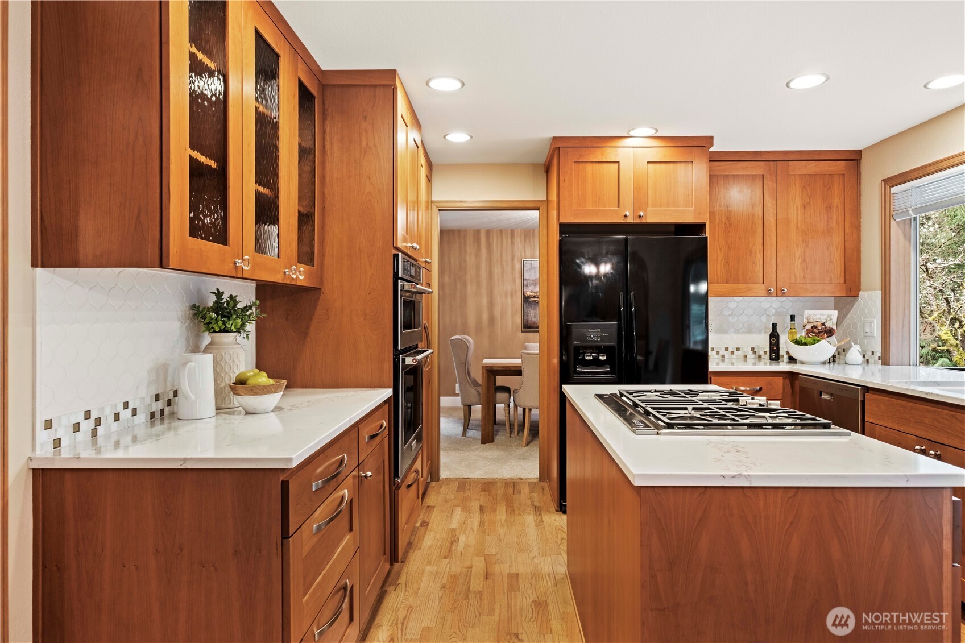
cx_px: 482
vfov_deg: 59.5
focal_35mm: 21
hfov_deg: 81.2
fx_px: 563
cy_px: 322
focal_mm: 13.8
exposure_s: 3
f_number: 8
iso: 320
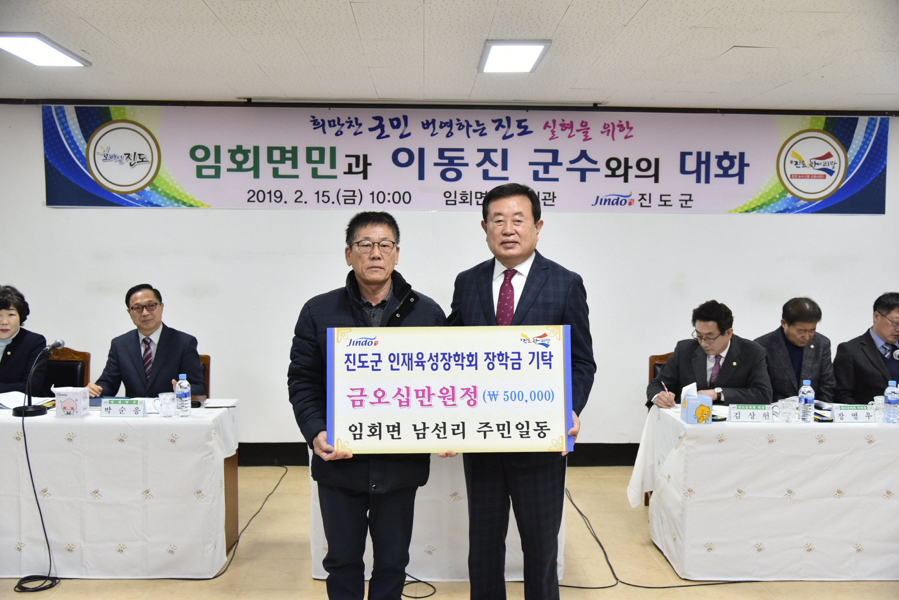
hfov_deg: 55.8
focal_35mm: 34
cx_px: 450
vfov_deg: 38.9
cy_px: 300
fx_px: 849
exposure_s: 1/125
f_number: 4
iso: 1600
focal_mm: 34
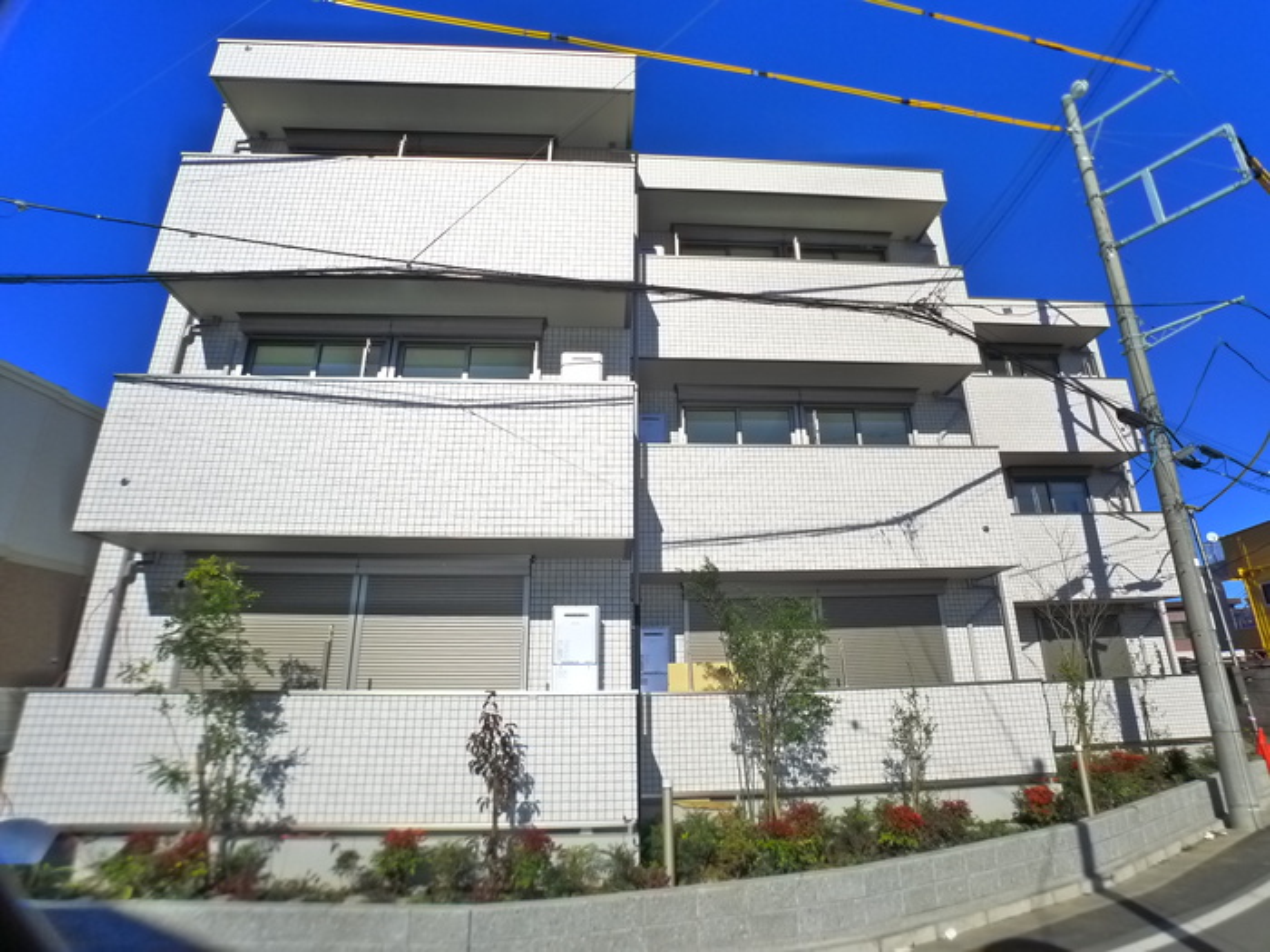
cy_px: 476
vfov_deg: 56.8
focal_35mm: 24
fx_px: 881
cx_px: 635
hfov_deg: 71.6
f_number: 5
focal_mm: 5.1
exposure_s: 1/1000
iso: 400
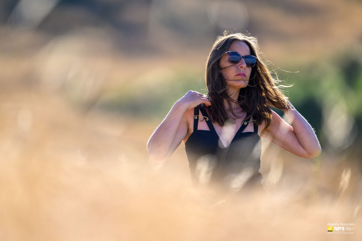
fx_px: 4022
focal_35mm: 400
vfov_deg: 3.4
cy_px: 120
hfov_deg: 5.2
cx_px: 181
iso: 64
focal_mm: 400
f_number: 2.8
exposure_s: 1/800
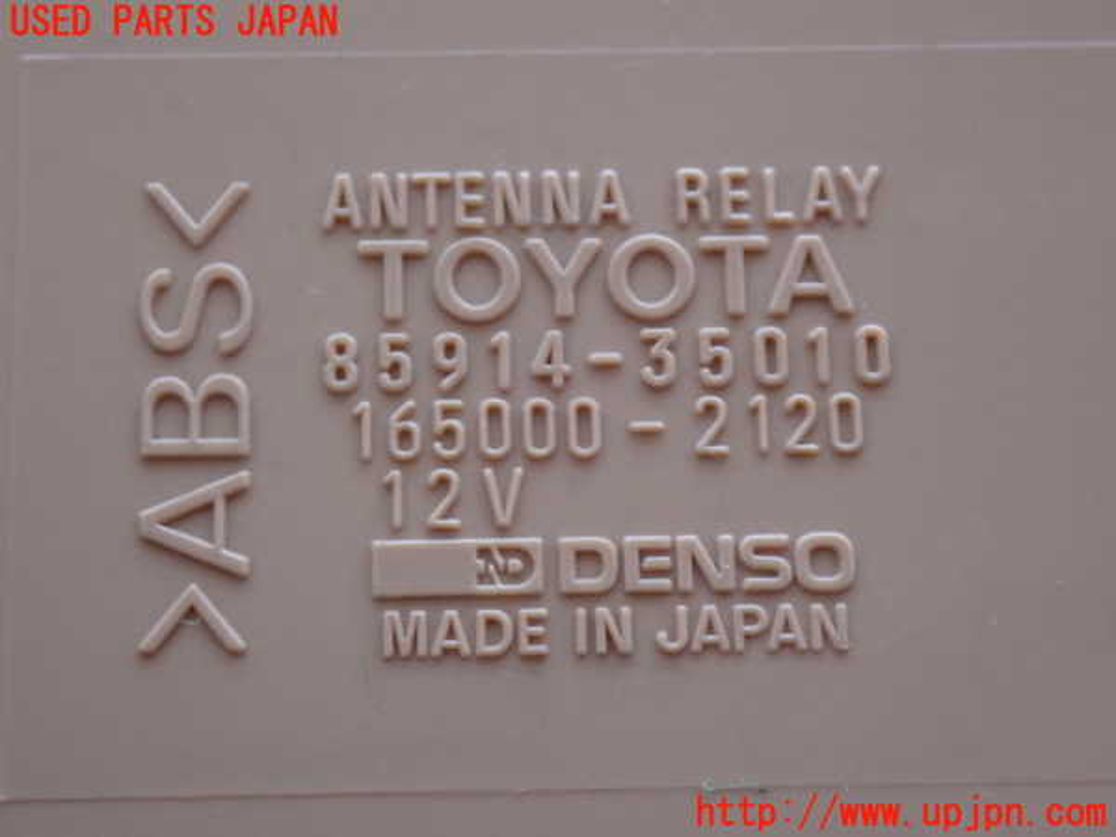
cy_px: 418
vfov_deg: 18.0
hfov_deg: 23.8
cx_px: 558
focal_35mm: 82
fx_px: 2644
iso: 1250
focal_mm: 14.62
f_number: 4.3
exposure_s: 1/20
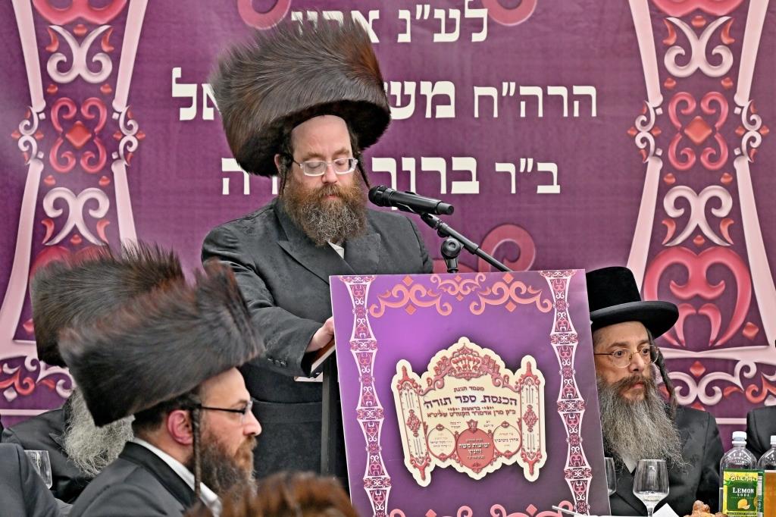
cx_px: 388
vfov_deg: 7.6
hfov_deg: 11.4
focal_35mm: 180
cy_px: 258
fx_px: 3879
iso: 500
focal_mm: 120
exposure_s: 1/200
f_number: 4
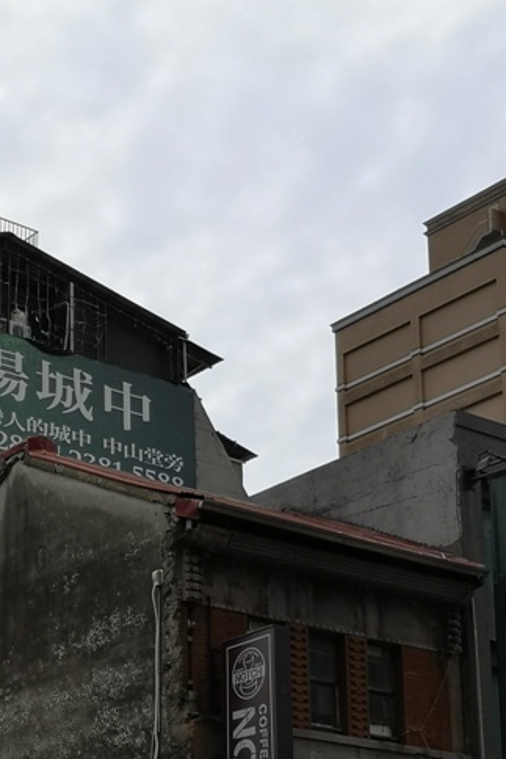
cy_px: 612
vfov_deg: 23.3
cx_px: 215
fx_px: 1812
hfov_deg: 15.9
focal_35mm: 86
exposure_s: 1/3344
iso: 50
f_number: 1.8
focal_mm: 3.95
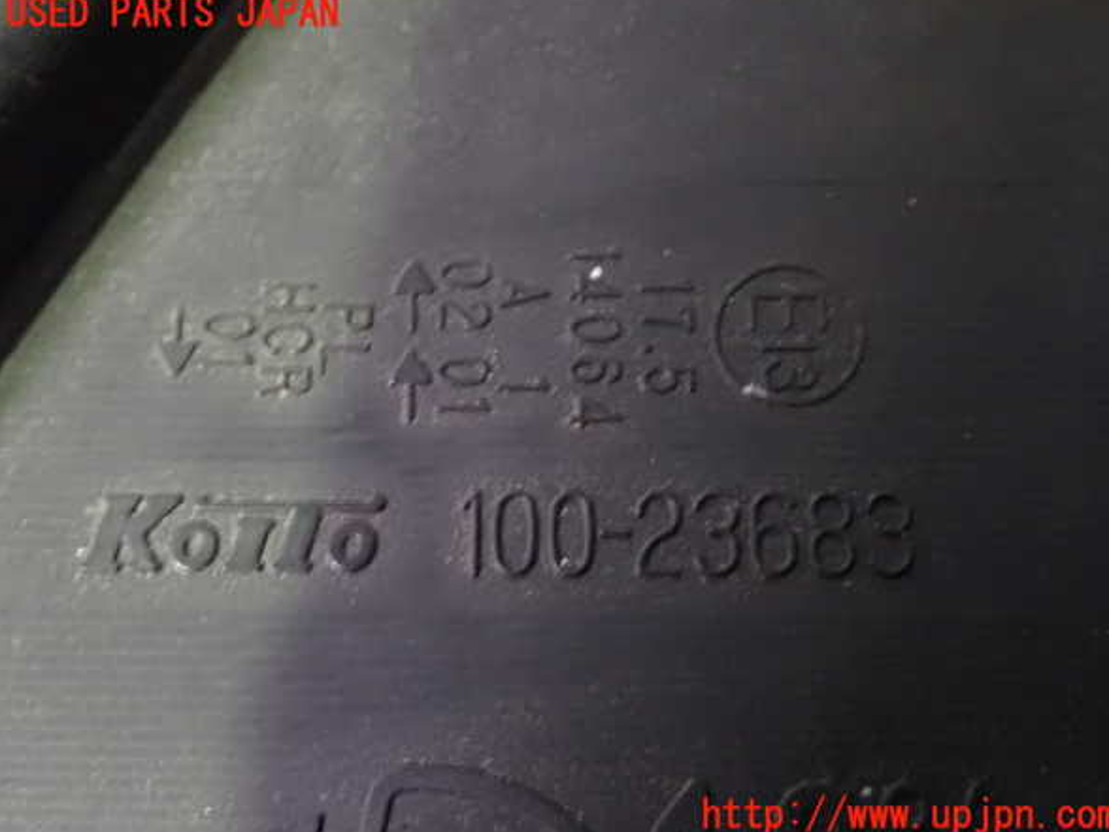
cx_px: 562
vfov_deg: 30.3
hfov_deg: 39.7
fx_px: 1538
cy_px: 415
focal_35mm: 48
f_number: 3.1
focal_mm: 8.4
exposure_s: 1/13
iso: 1600
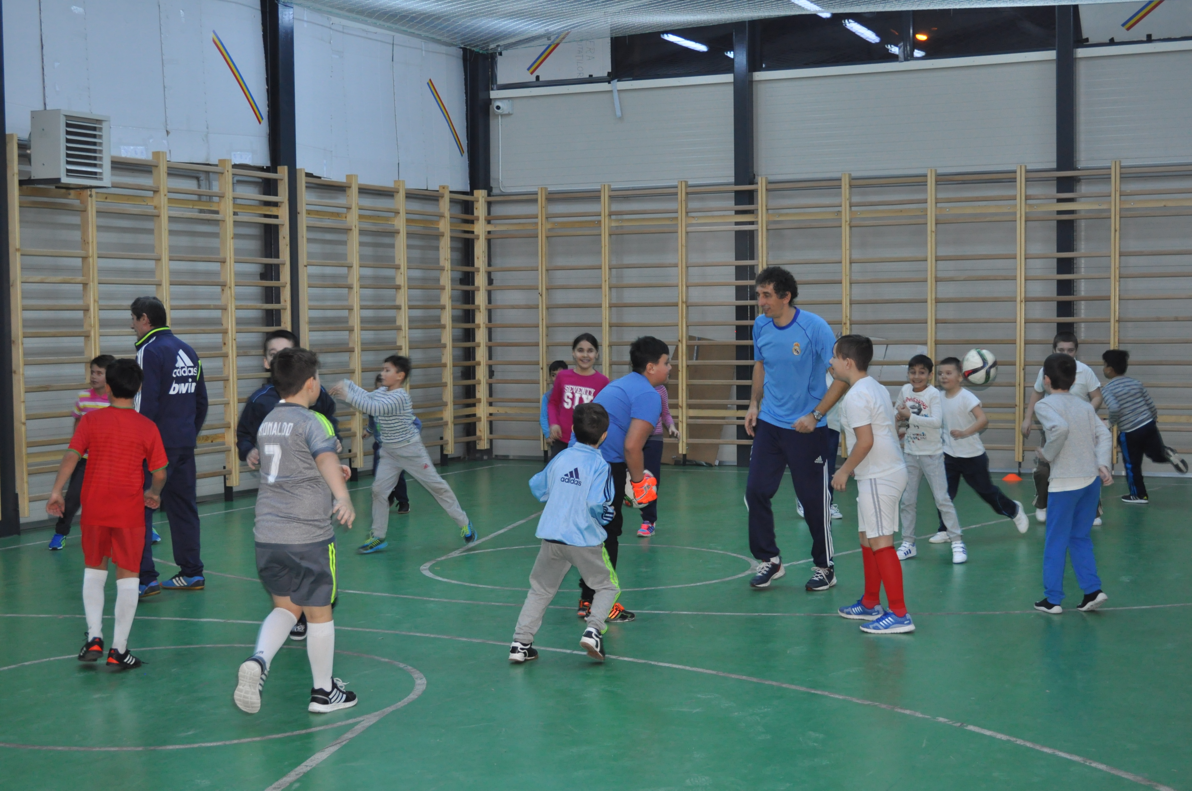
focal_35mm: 52
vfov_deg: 25.7
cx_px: 596
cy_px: 396
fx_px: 1736
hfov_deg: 37.9
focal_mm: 35
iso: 800
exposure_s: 1/60
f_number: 5
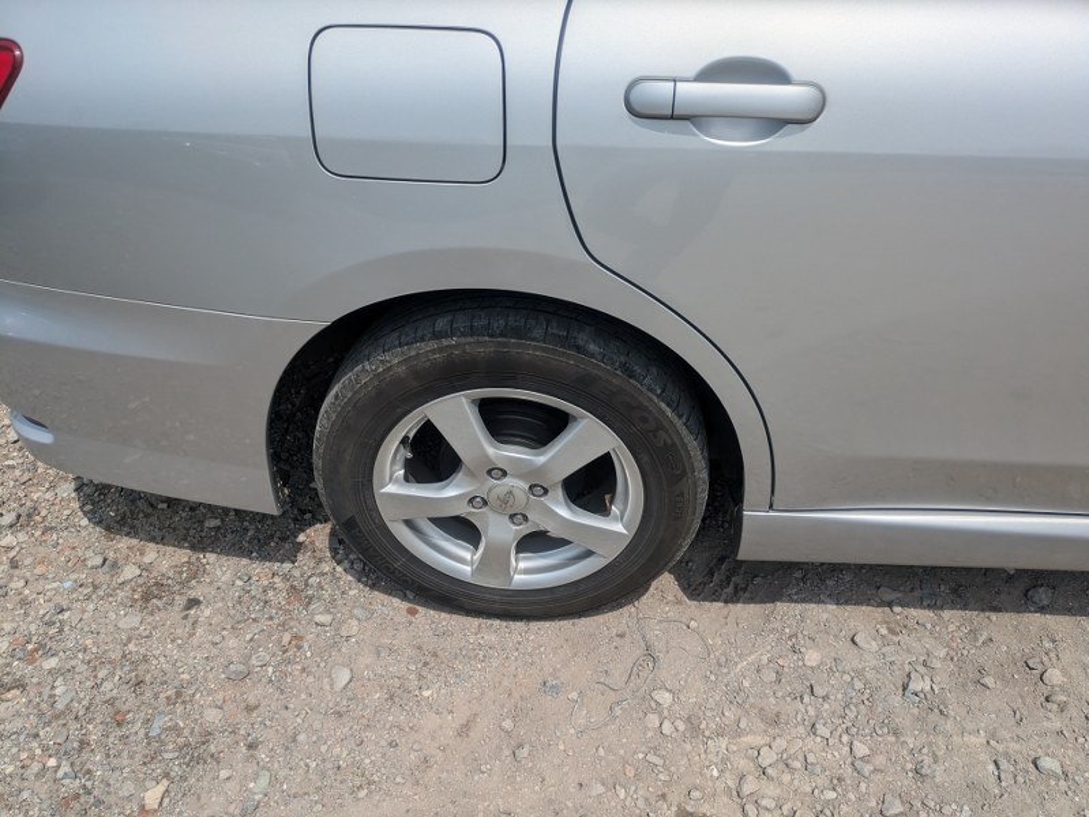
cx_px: 544
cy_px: 408
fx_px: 787
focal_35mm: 25
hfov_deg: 69.4
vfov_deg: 54.9
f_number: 1.89
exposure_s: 1/5464
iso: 53
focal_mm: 5.43
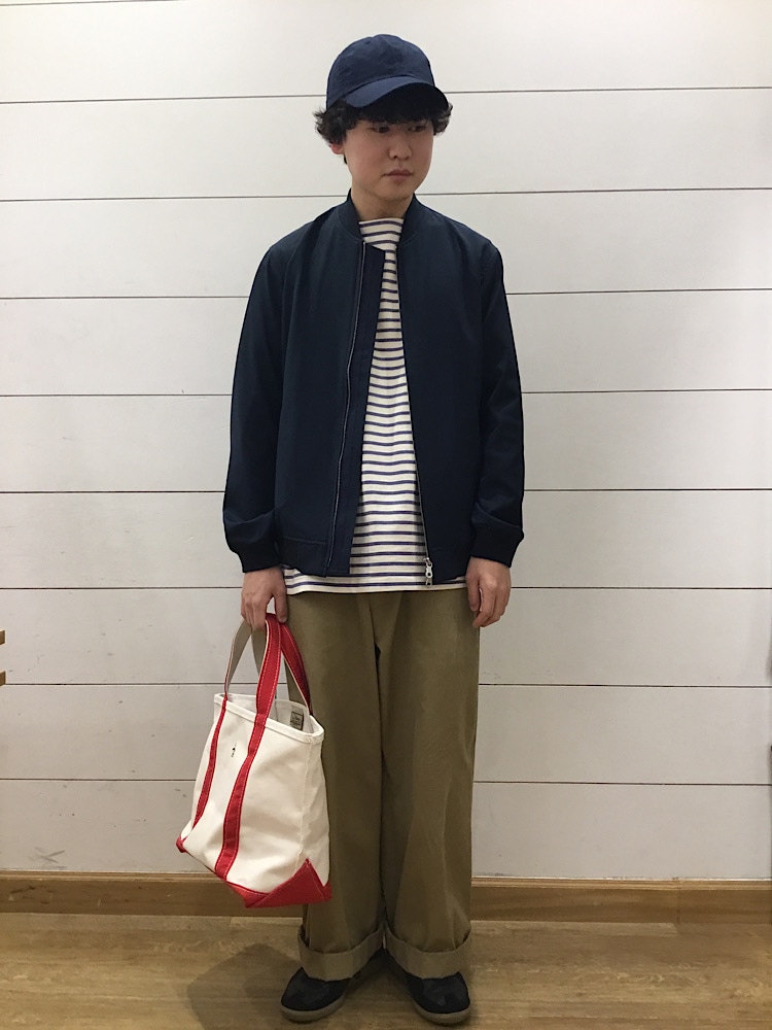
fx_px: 922
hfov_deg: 45.4
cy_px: 515
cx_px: 386
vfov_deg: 58.4
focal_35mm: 31
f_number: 2.4
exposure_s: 1/30
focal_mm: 3.3
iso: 80
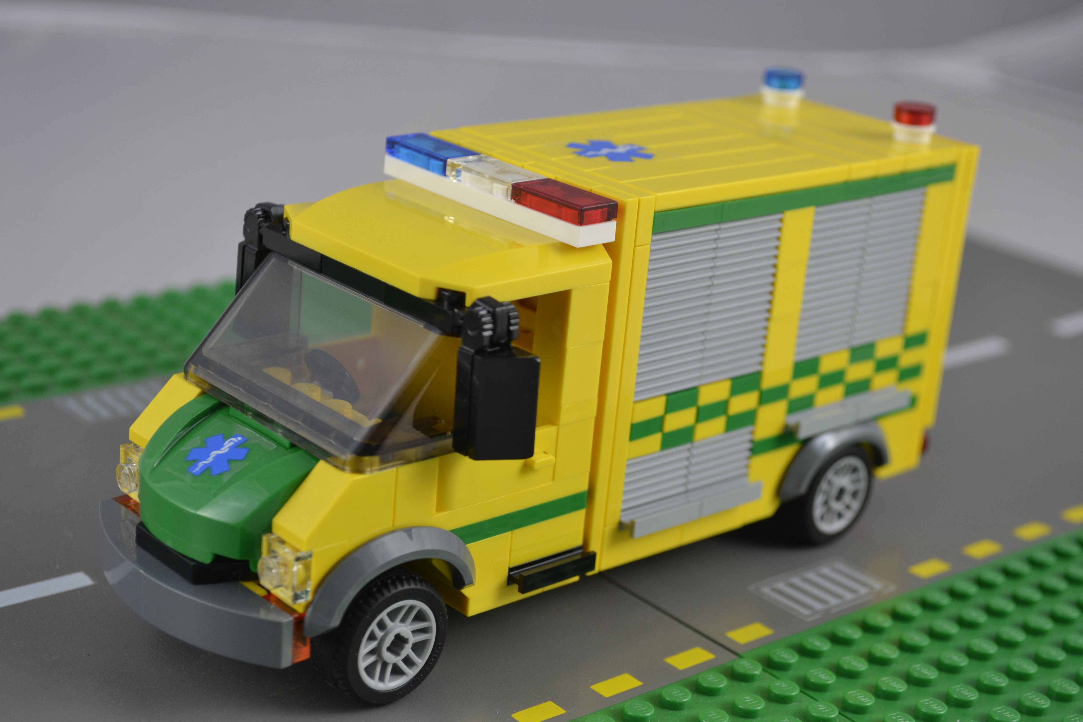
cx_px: 542
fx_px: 1805
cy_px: 361
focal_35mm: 60
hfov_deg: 33.4
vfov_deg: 22.6
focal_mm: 40
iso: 400
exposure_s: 1/30
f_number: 5.3
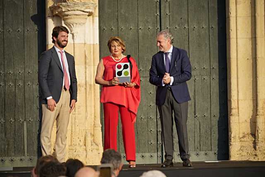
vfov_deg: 6.3
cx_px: 132
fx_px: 1614
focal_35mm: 219
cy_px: 88
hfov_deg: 9.4
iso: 100
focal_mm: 219
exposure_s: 1/200
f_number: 6.3
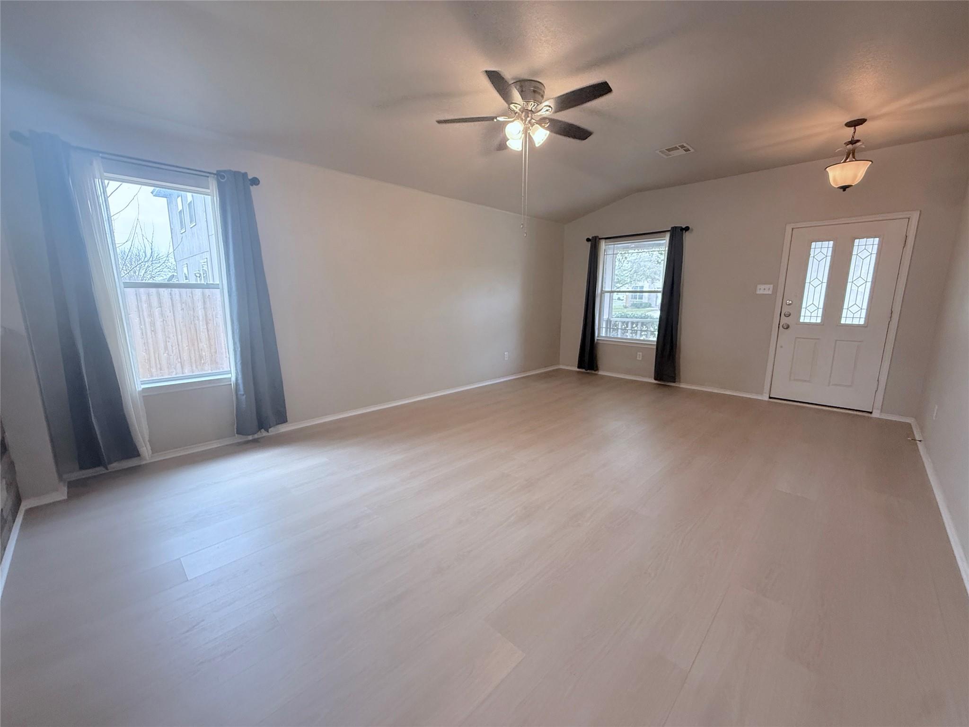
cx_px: 484
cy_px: 364
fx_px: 392
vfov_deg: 85.7
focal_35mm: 14
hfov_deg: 102.1
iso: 400
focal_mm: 2.22
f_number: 2.2
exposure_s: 1/120
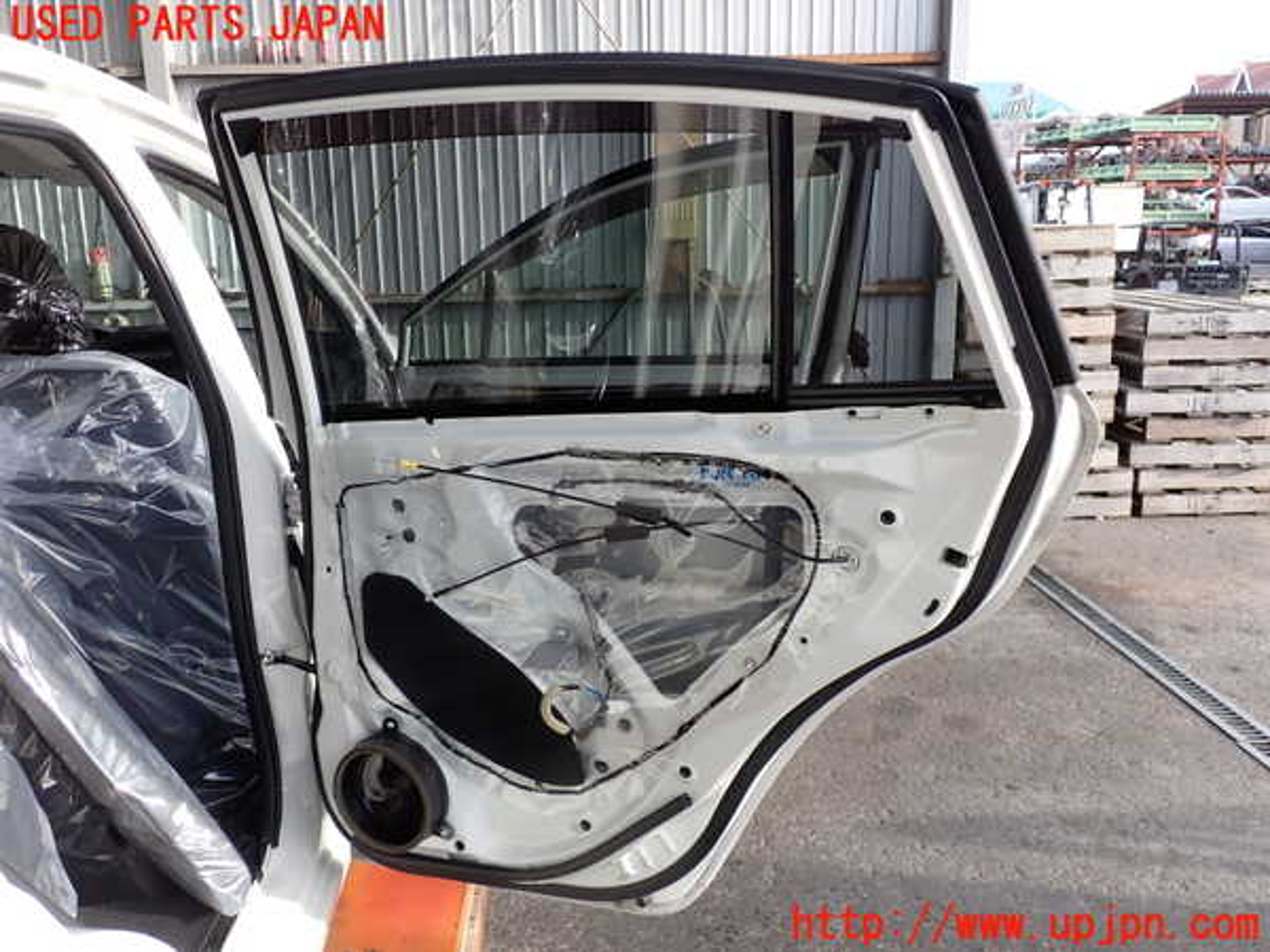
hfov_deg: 60.0
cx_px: 635
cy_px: 476
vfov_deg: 46.8
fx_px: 1101
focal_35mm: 30
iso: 100
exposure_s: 1/160
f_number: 3.2
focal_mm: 5.4
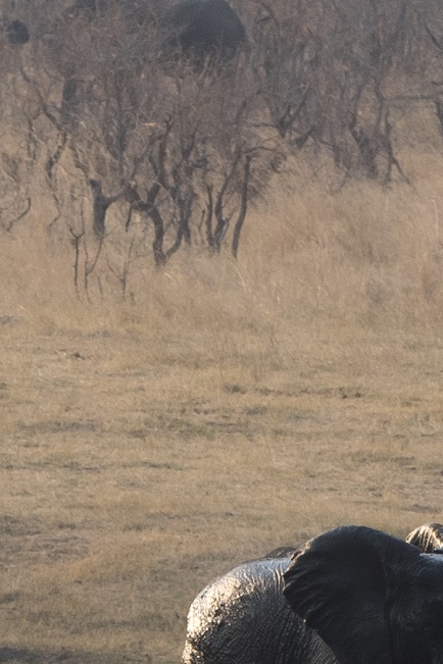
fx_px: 22130
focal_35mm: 1199
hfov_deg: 1.1
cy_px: 938
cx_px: -379
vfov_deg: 1.7
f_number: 8
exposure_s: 1/250
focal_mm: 180
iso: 280
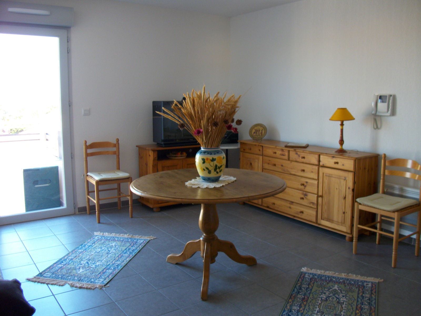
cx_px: 210
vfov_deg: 41.8
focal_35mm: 34
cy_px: 158
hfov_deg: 54.0
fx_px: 414
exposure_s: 1/40
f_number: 2.9
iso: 110
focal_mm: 5.7
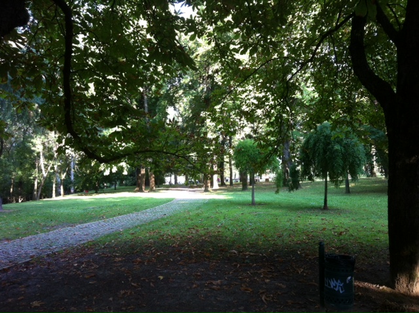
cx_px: 210
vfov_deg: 40.6
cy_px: 156
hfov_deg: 52.7
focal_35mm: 35
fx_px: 423
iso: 80
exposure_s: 1/50
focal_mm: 3.85
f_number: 2.8
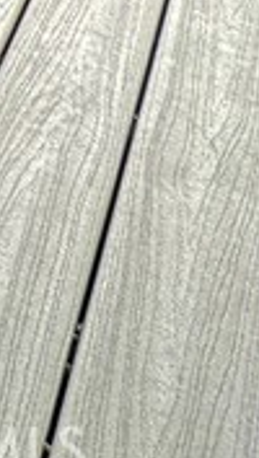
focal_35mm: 88
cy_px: -507
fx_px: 1071
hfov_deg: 8.0
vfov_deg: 16.7
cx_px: -793
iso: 40
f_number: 2.2
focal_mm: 2.22
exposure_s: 1/631
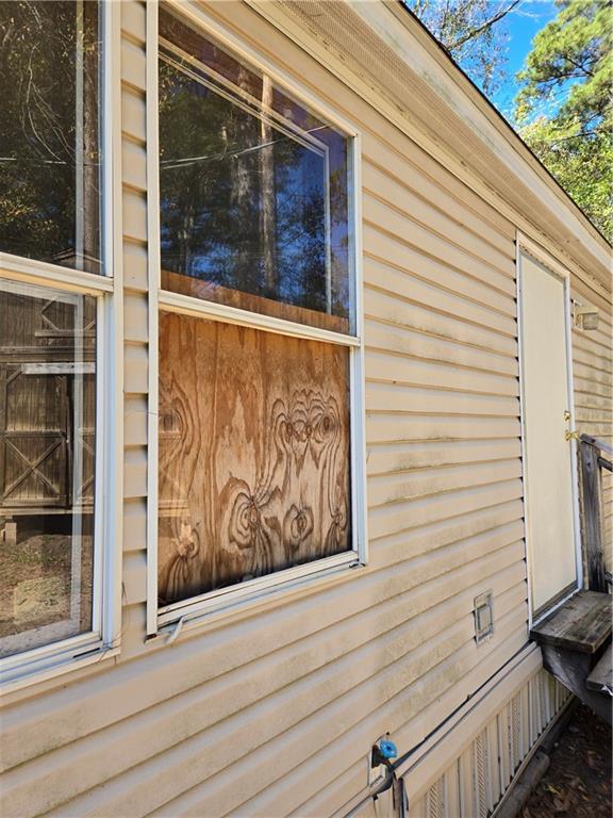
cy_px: 409
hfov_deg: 58.9
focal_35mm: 23
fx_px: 543
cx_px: 306
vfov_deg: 73.9
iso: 25
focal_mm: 5.4
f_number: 1.8
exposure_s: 1/295
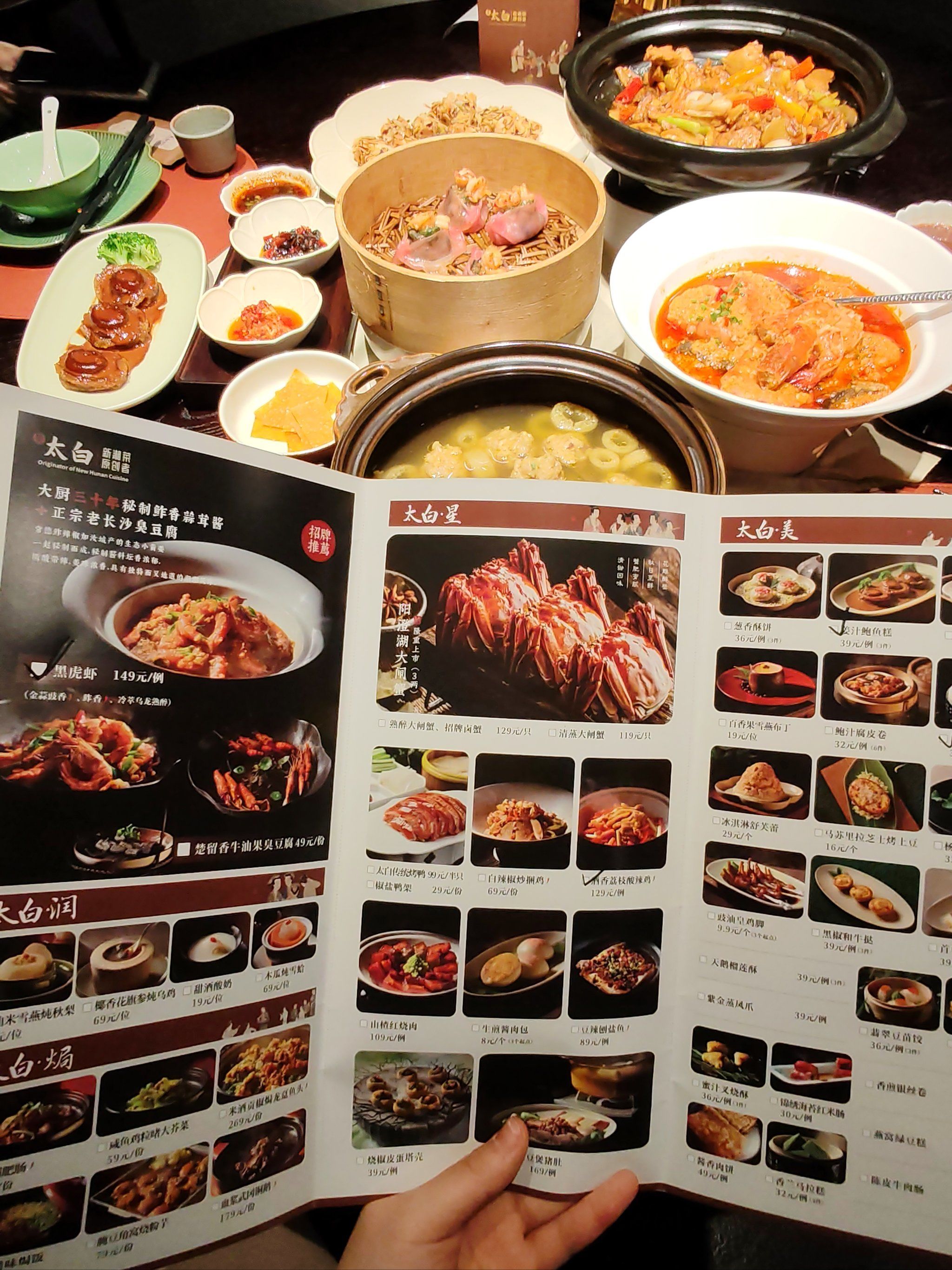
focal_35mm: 25
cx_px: 476
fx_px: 917
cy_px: 635
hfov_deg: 54.9
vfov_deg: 69.4
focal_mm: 1.96
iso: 100
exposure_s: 1/33
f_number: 2.2
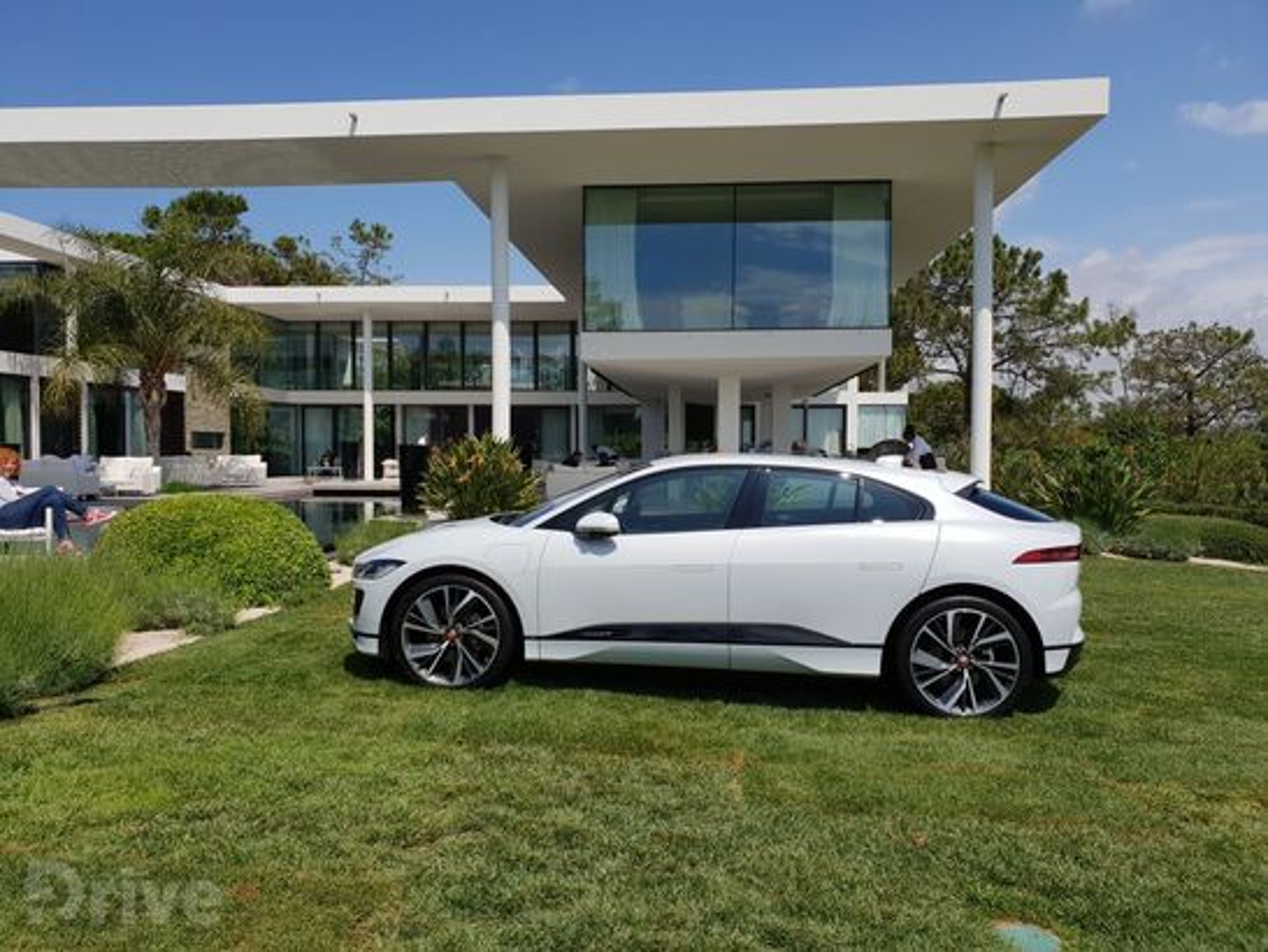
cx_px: 634
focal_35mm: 26
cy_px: 476
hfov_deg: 67.3
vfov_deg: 53.1
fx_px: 953
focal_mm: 4.3
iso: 50
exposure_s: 1/2165
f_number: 2.4
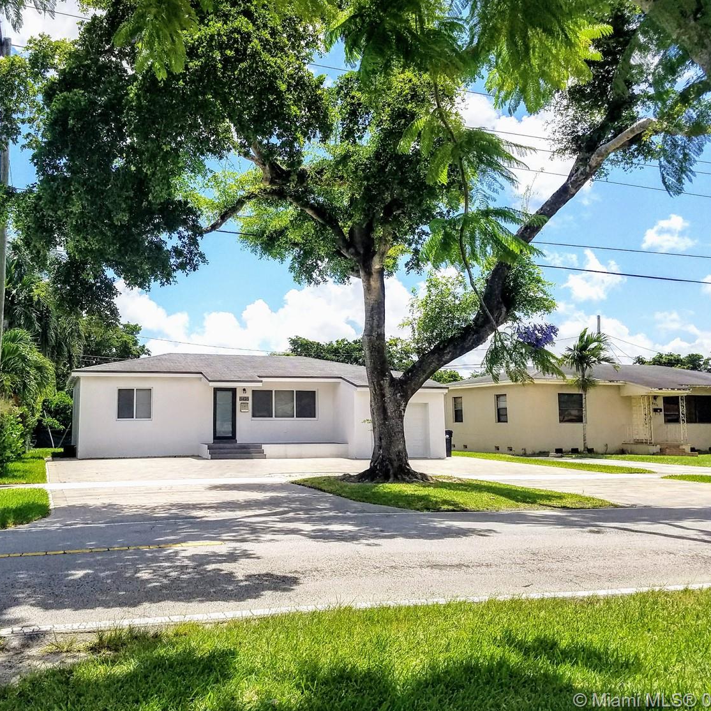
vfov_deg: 49.7
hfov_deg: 49.3
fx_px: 767
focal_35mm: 33
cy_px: 331
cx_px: 270
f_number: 1.7
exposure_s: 1/3720
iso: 50
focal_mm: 4.2
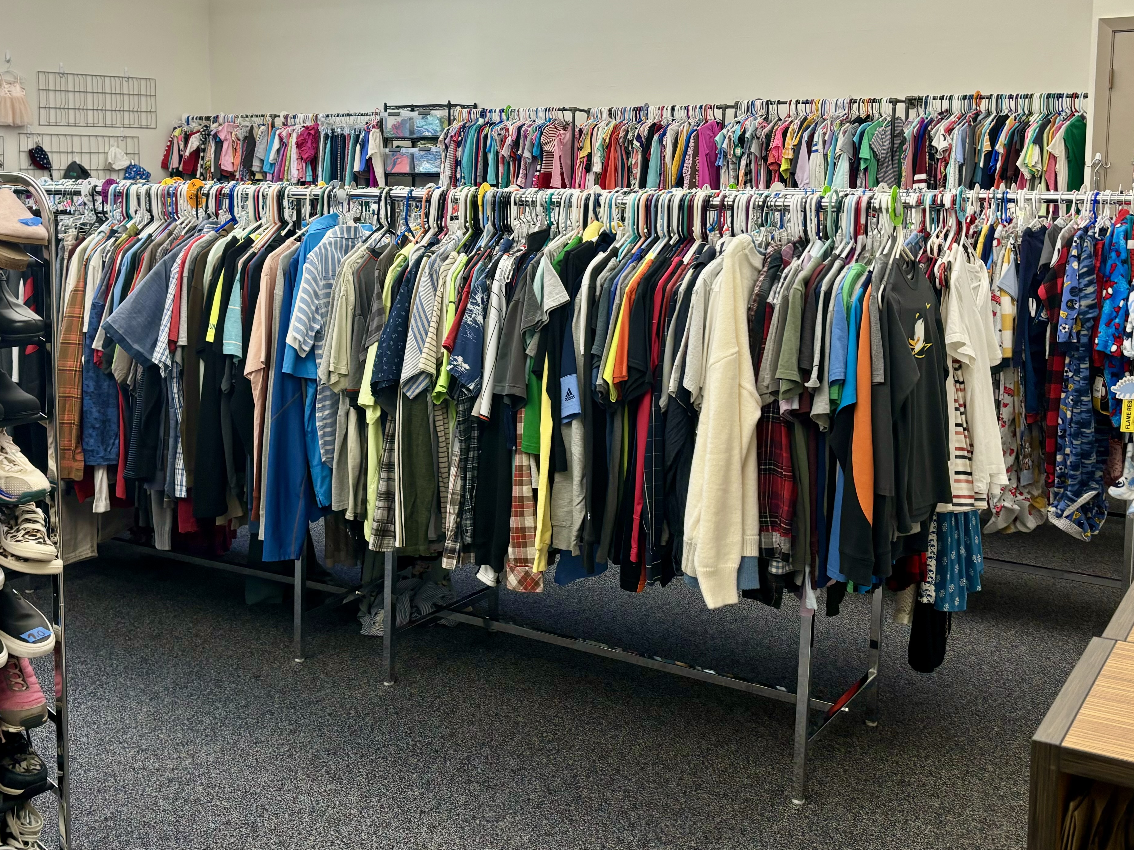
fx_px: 1310
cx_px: 479
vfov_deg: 35.7
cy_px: 315
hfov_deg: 46.6
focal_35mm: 40
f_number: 1.6
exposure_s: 1/60
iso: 64
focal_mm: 5.96
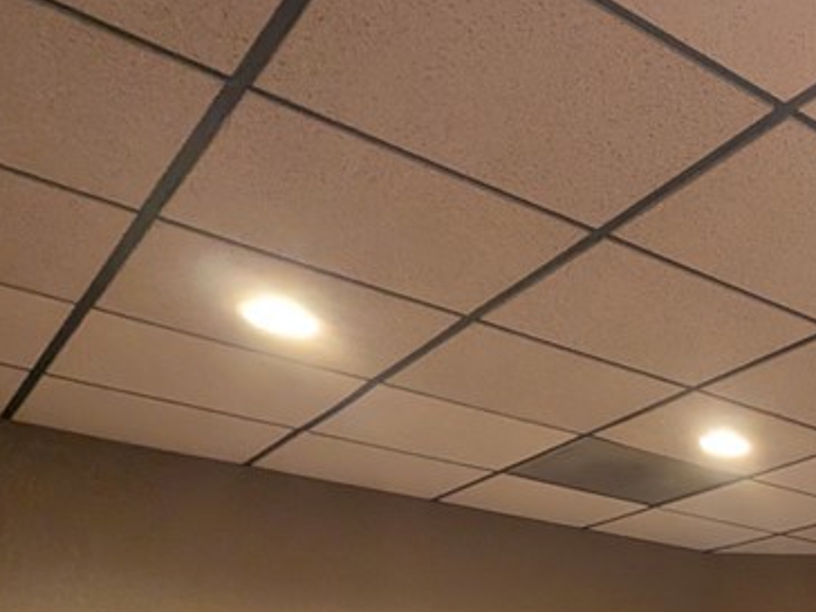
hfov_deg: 32.9
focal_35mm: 45
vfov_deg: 27.2
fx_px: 1061
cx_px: 1022
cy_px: 785
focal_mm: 2.22
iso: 241
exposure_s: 1/30
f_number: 2.2
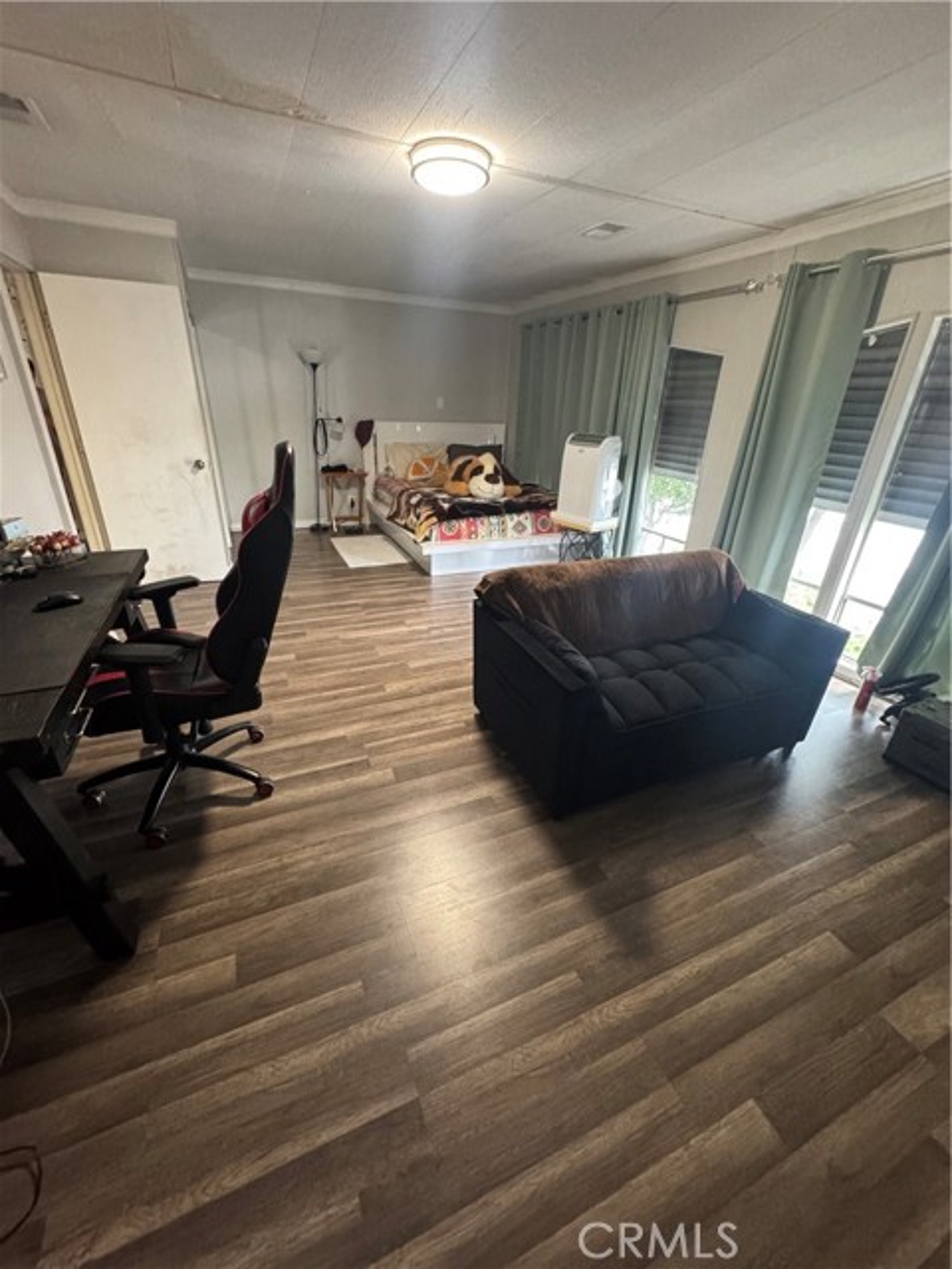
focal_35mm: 14
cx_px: 476
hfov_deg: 85.7
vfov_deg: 102.1
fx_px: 513
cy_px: 634
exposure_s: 1/60
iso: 800
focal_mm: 2.22
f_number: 2.2
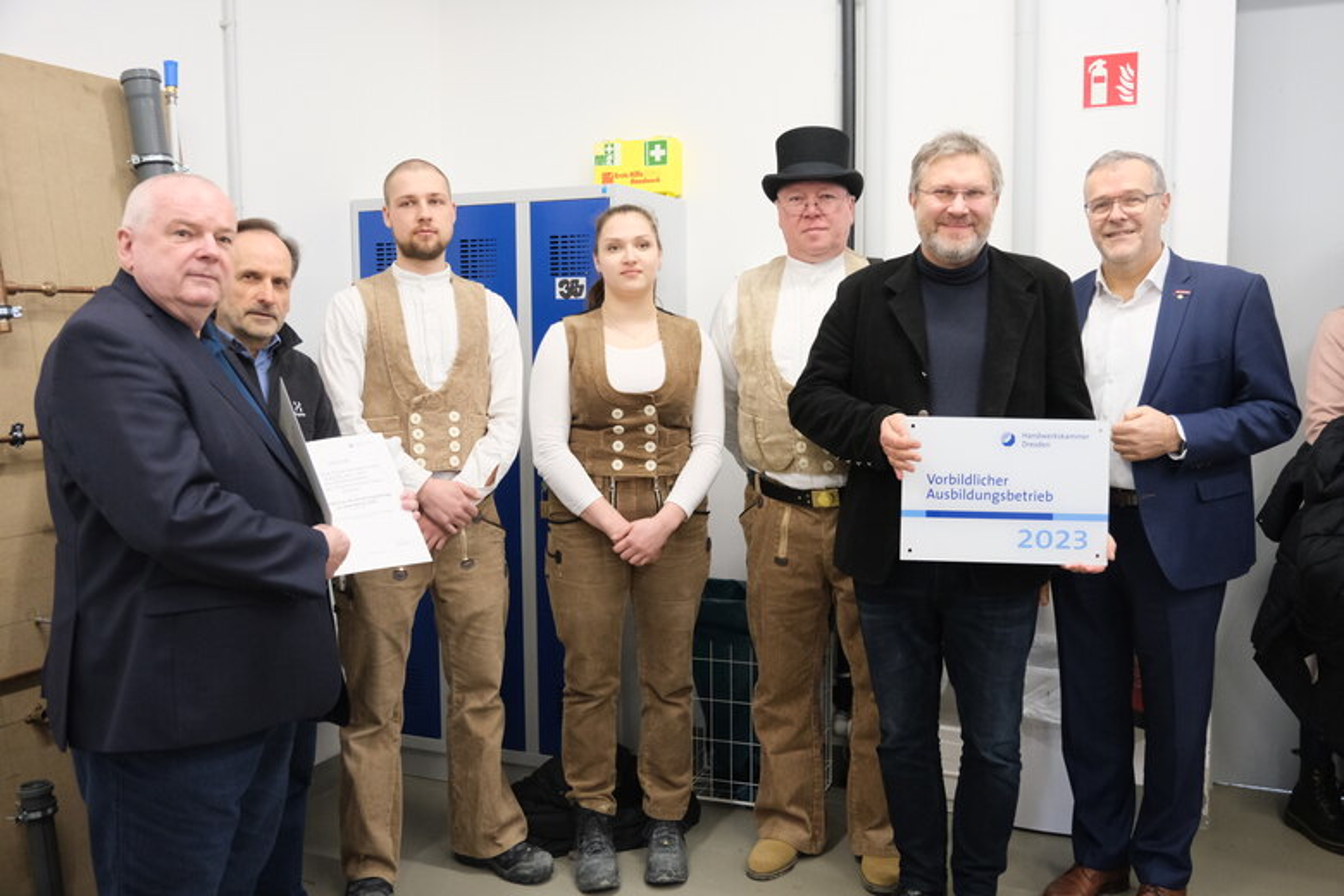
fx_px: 1120
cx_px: 672
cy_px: 448
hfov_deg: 61.9
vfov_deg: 43.6
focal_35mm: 30
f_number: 4
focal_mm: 20.2
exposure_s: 1/100
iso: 3200
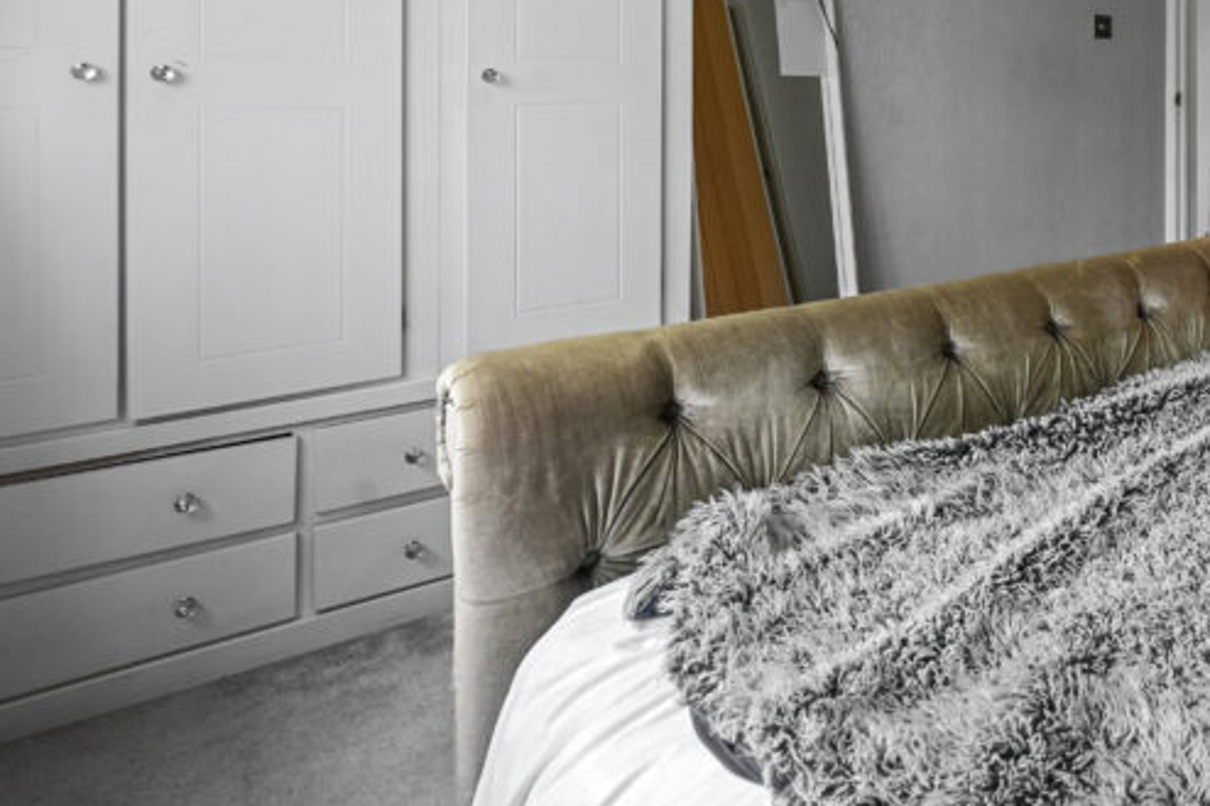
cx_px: 1186
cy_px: 36
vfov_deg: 40.4
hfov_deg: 52.0
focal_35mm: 29
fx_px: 974
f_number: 8
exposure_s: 1/5
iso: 400
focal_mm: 14
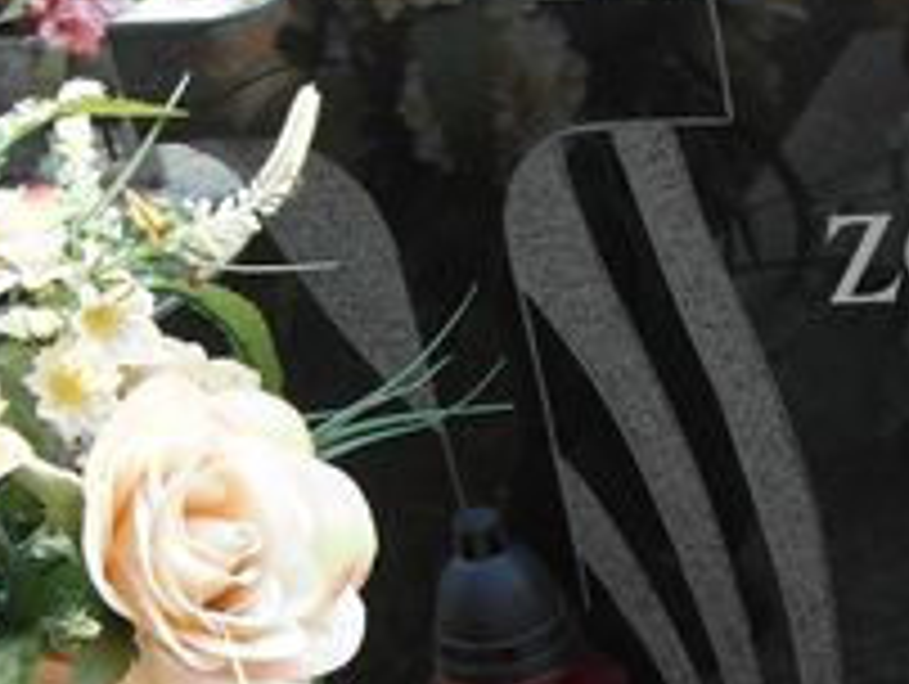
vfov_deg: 18.8
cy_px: 724
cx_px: 945
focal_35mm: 76
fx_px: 1998
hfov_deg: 24.3
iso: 80
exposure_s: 1/90
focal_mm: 5.2
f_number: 3.4
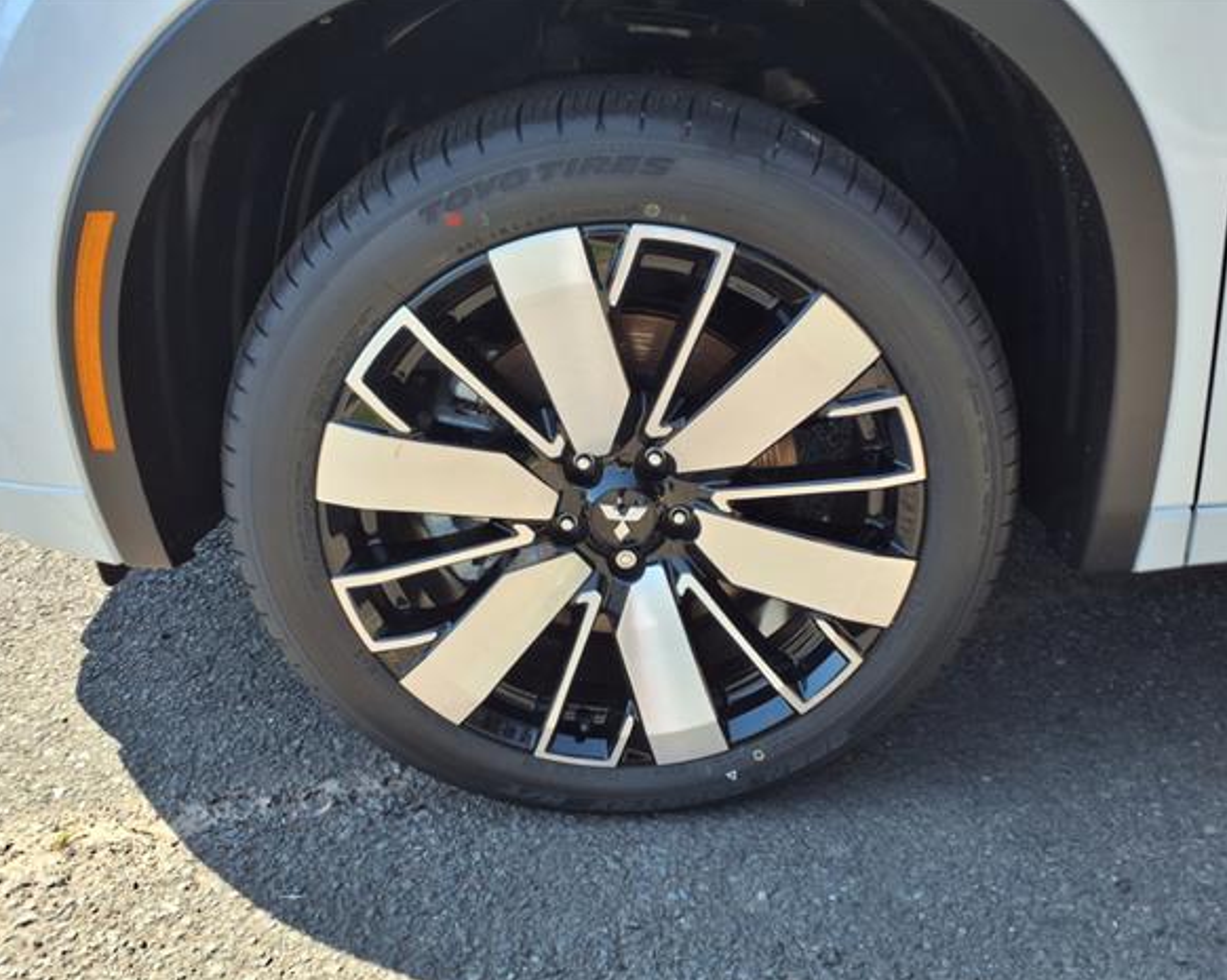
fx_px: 1053
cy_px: 495
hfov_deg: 60.5
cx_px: 624
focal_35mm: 29
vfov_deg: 49.9
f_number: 1.9
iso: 40
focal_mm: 3.58
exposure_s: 1/417
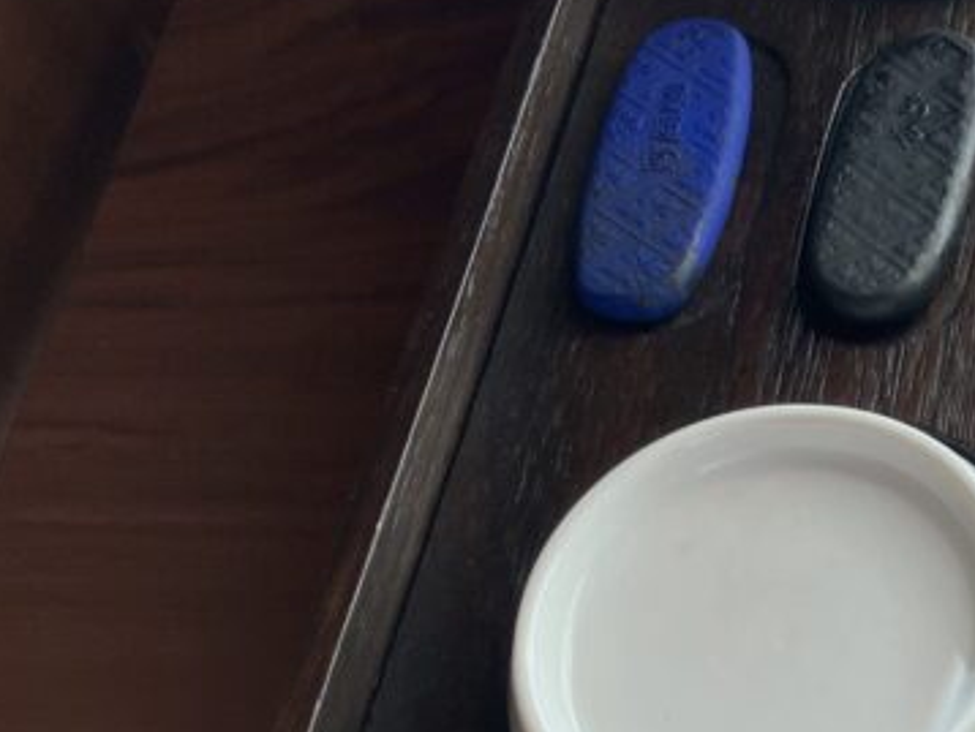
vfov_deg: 18.4
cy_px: 482
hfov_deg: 21.8
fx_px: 2255
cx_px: 1291
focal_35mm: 80
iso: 25
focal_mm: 3.99
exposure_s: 1/190
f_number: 1.8
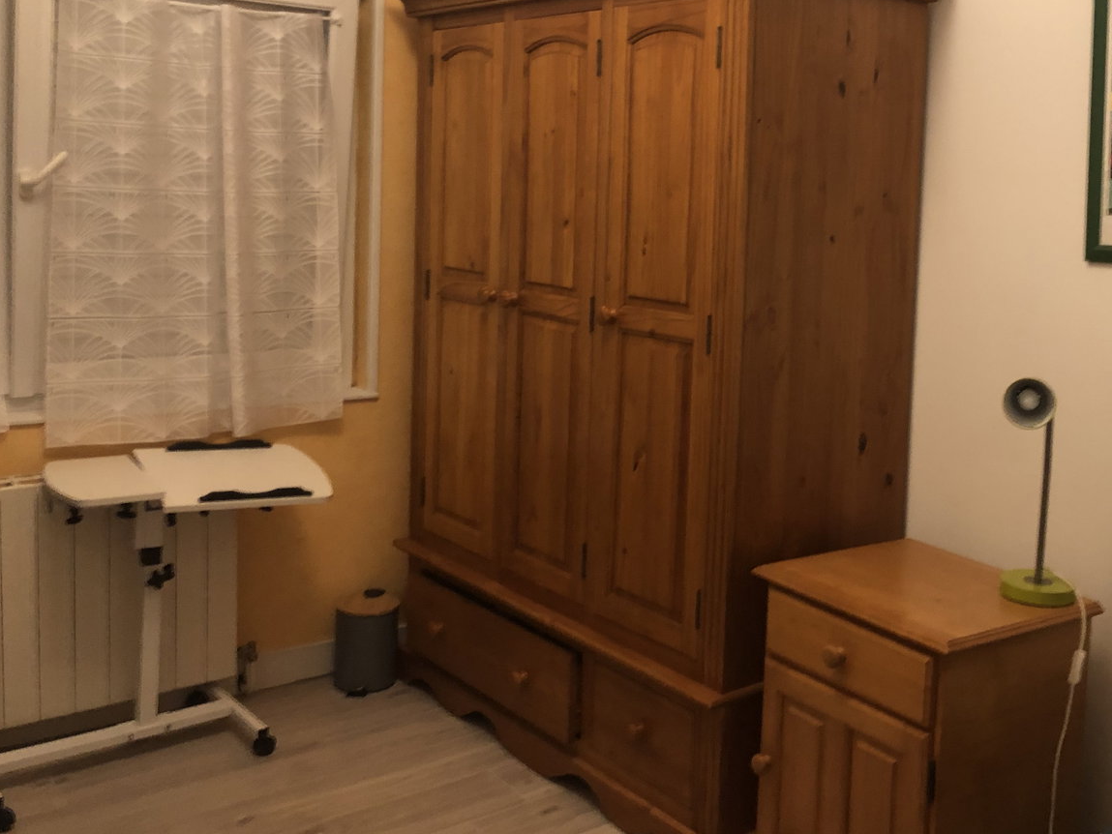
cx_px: 756
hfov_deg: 47.0
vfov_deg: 36.6
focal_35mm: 39
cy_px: 315
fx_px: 1253
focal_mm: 3.99
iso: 100
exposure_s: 1/13
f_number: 1.8
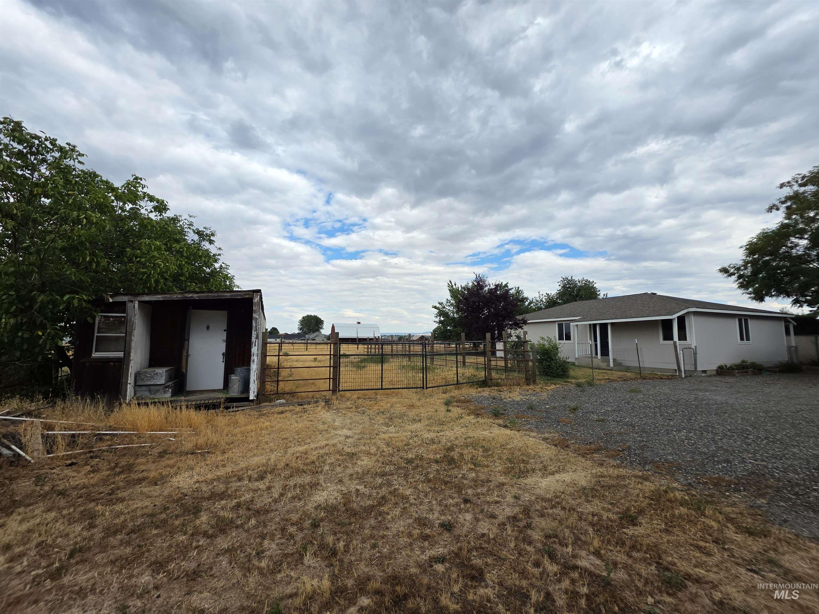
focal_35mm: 13
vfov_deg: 89.9
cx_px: 410
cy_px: 307
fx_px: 308
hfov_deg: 106.2
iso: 40
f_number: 1.9
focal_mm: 2.2
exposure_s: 1/1258
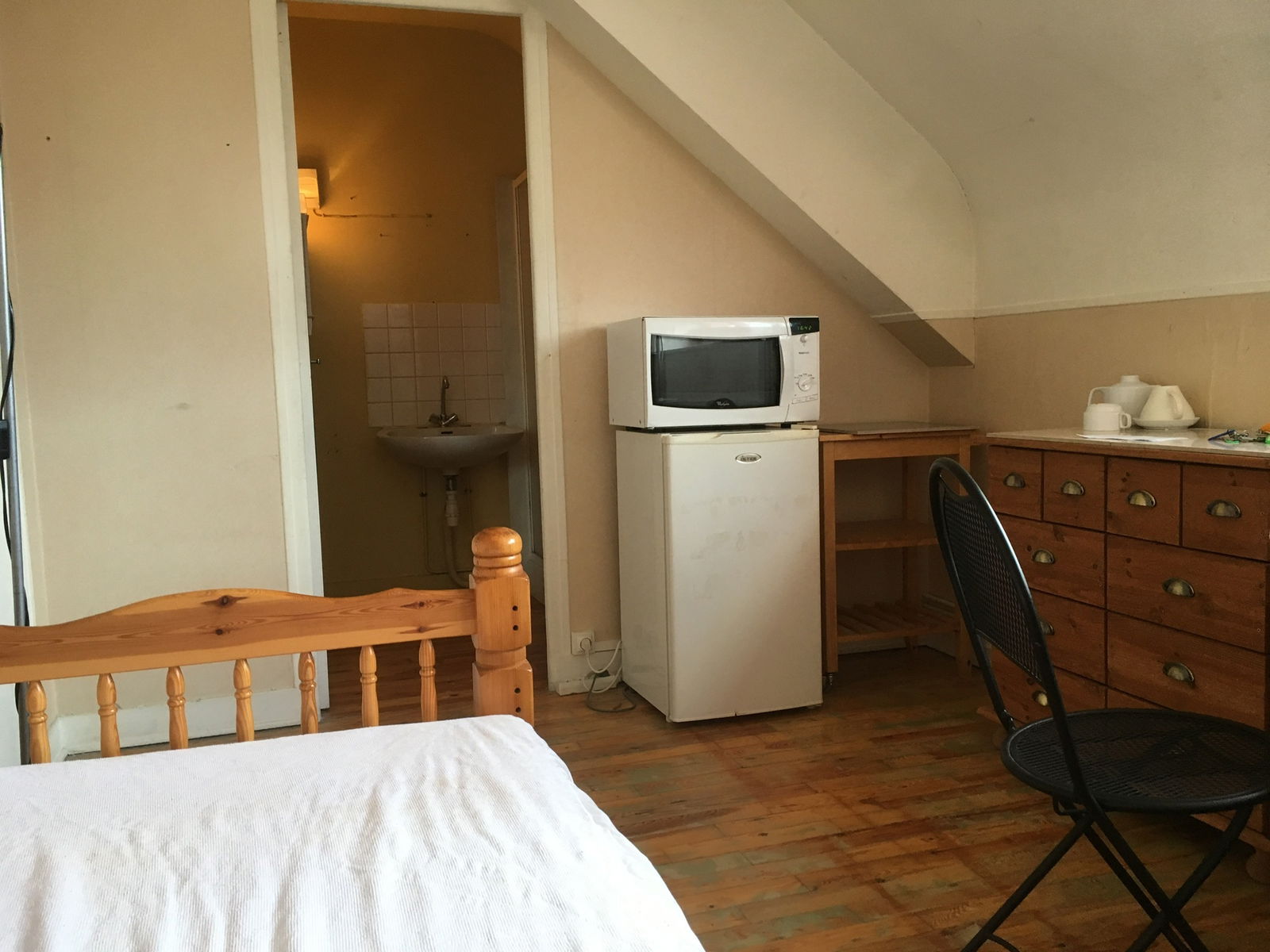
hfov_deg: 61.7
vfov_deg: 48.2
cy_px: 476
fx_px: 1064
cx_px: 635
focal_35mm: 29
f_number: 2.2
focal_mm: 4.15
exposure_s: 1/33
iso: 64
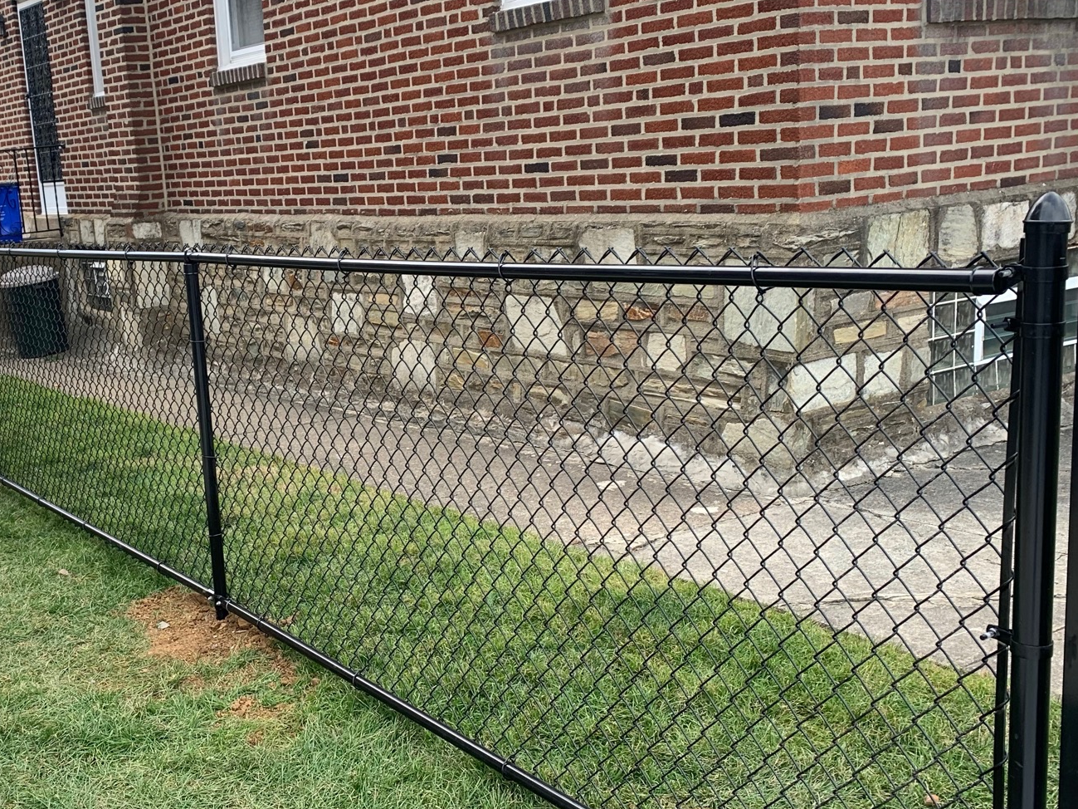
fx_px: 1277
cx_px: 329
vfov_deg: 35.1
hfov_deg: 44.9
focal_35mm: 41
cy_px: 420
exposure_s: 1/122
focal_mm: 4.25
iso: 25
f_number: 1.8
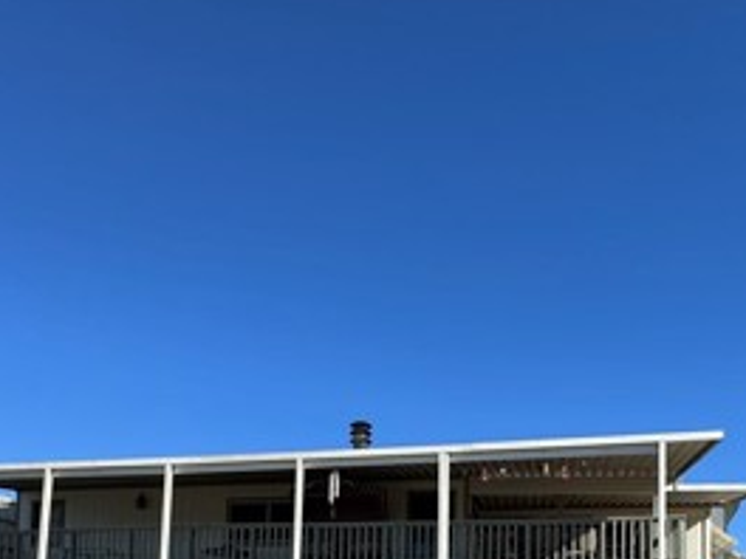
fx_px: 733
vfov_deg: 35.7
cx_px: 381
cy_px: 613
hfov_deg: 54.0
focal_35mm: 34
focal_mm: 2.22
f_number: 2.2
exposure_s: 1/2028
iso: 50
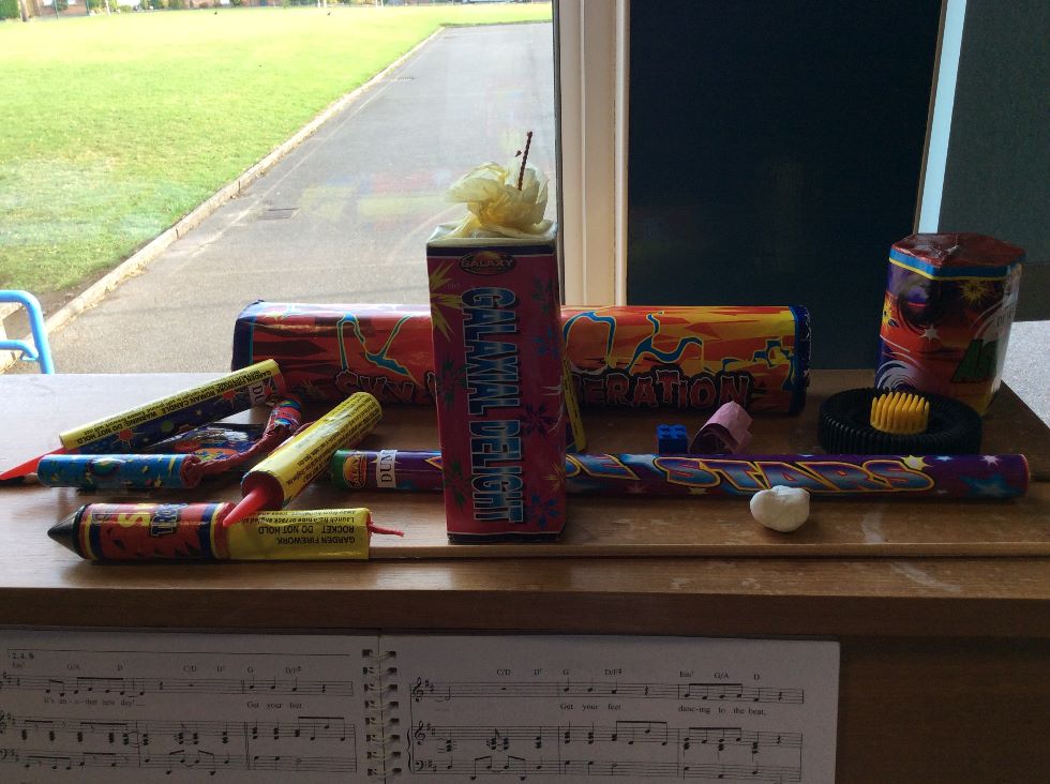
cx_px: 525
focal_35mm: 32
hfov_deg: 56.9
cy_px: 392
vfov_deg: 44.1
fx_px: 969
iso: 40
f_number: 2.4
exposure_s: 1/120
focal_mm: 3.3
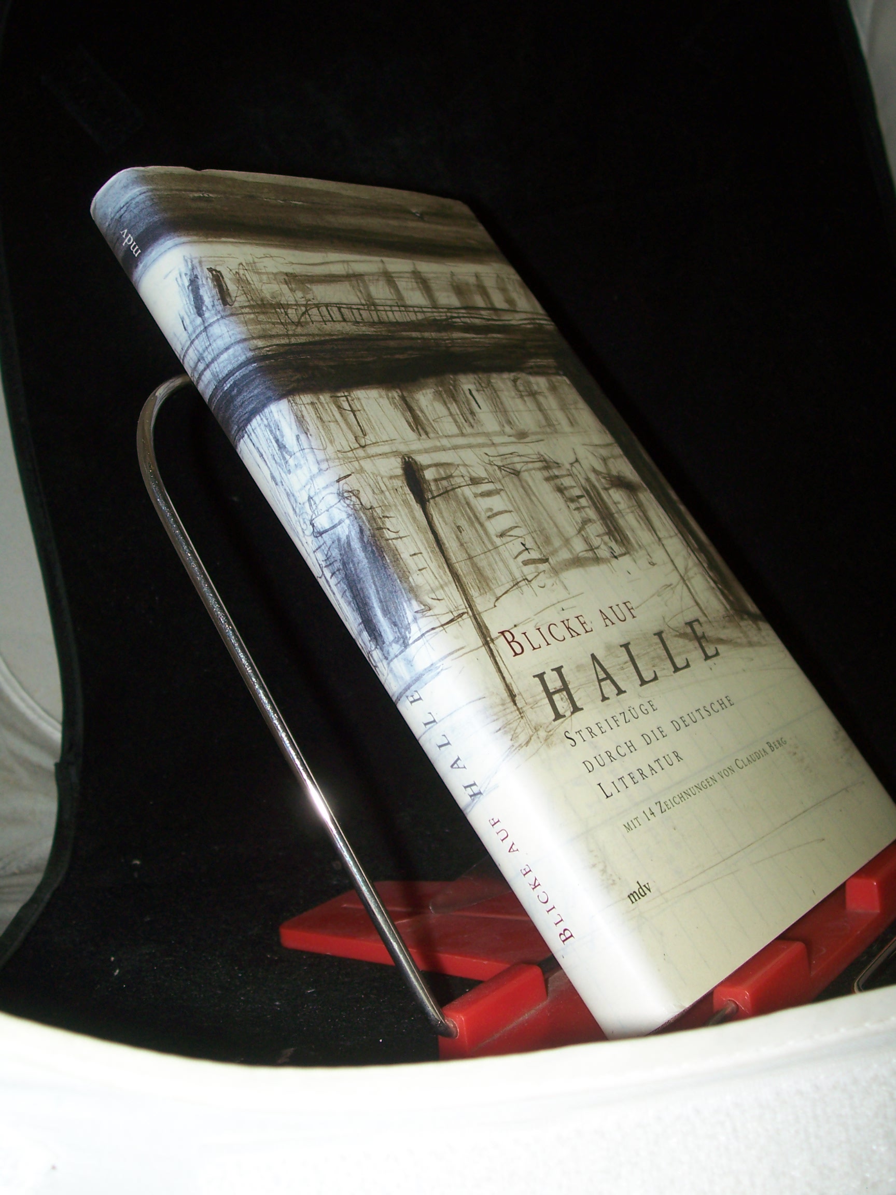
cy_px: 598
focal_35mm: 42
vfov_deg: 44.8
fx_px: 1450
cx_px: 448
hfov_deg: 34.3
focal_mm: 7
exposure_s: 1/60
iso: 80
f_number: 2.8
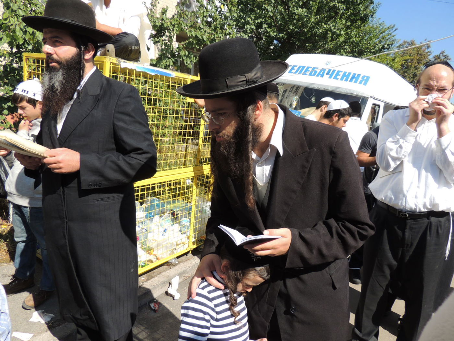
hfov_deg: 71.6
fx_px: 315
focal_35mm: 24
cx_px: 227
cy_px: 170
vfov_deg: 56.8
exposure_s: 1/800
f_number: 3
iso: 100
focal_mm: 4.3
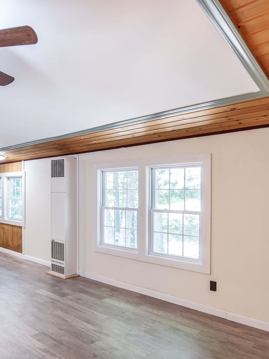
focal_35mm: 27
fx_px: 280
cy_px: 190
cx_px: 48
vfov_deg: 65.3
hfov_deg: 48.1
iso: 100
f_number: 4
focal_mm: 16
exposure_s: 1/2
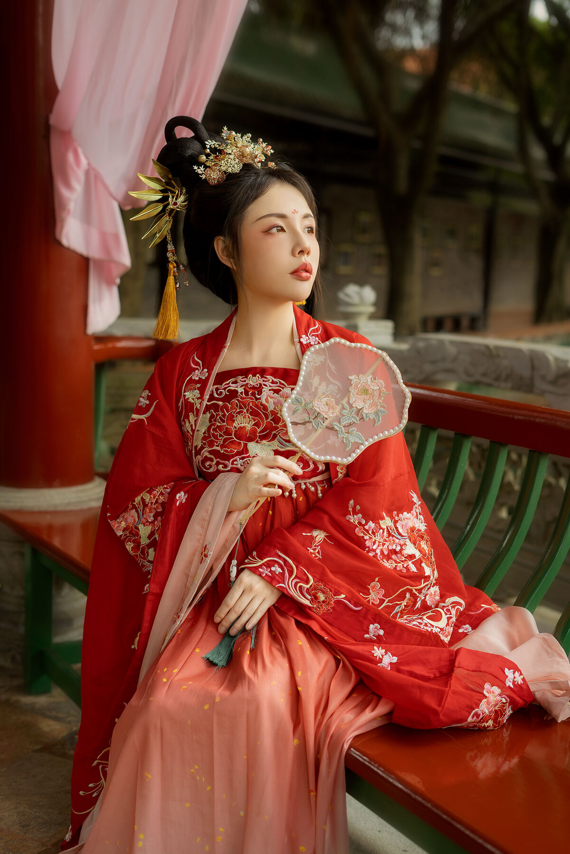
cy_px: 427
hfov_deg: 27.0
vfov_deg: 39.6
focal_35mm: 50
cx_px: 285
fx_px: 1187
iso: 100
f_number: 2.8
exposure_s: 1/125
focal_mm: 50
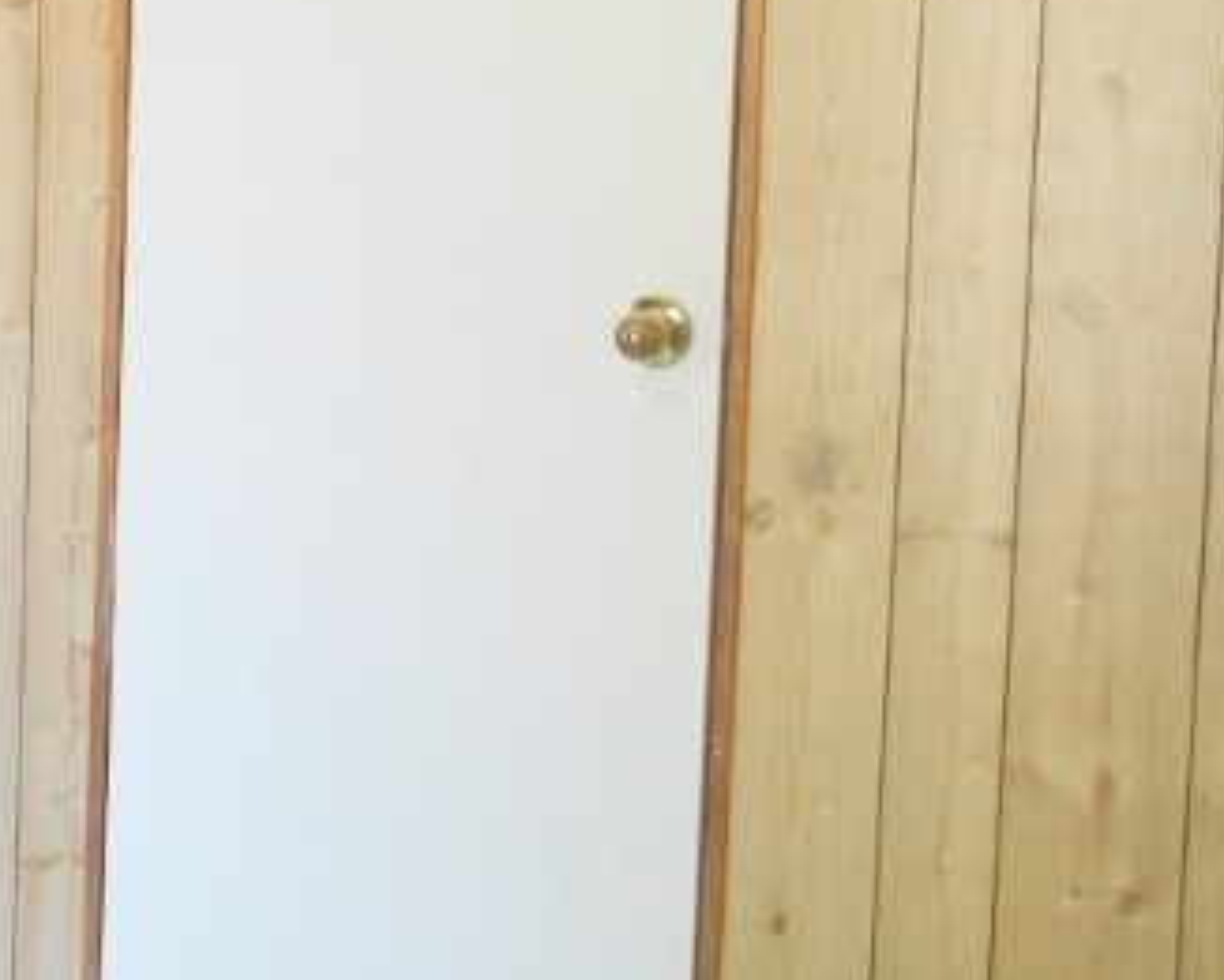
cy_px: 184
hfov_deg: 20.0
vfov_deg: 16.6
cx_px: -90
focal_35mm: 92
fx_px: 3334
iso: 248
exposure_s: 1/30
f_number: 3.5
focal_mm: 5.4
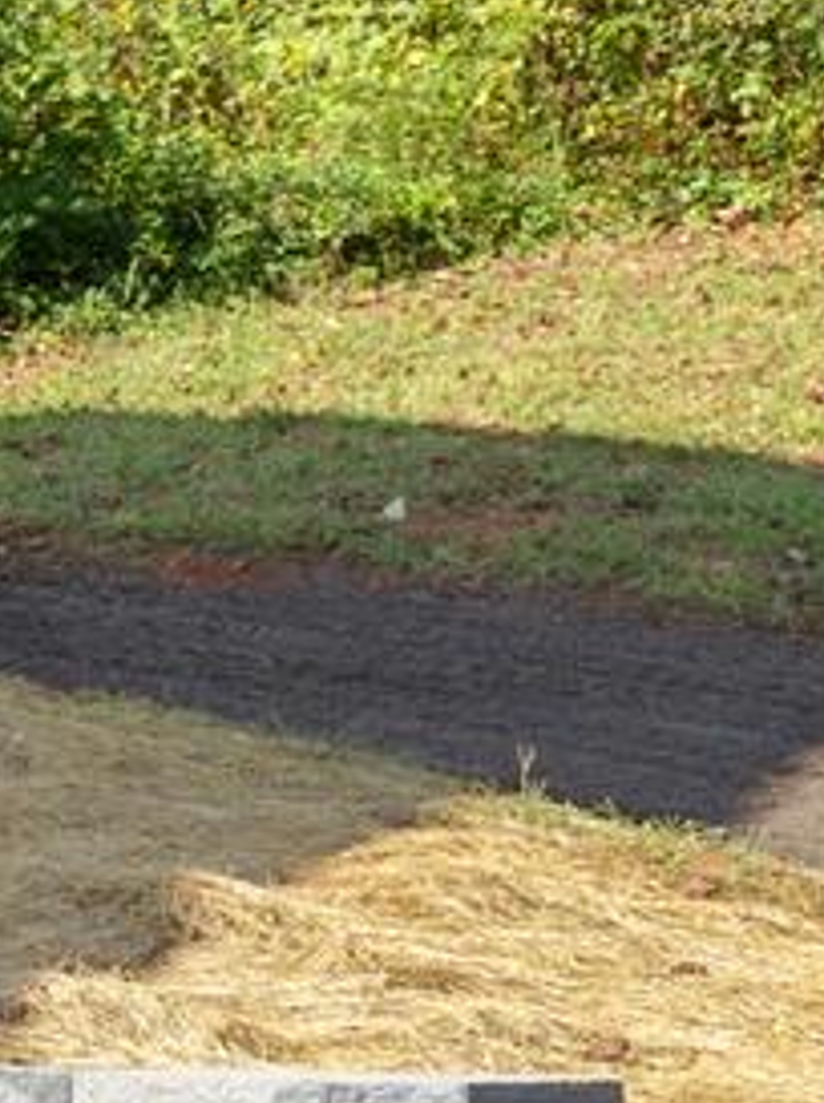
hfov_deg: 8.0
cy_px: 701
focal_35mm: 134
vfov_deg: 14.7
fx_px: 4274
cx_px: -2201
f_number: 9
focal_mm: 18.6
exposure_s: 1/125
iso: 250
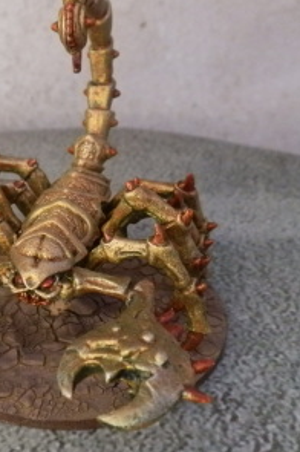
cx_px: 55
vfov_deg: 37.5
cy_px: 208
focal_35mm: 53
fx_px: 664
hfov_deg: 25.0
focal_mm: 5
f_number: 3.1
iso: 400
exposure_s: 1/125
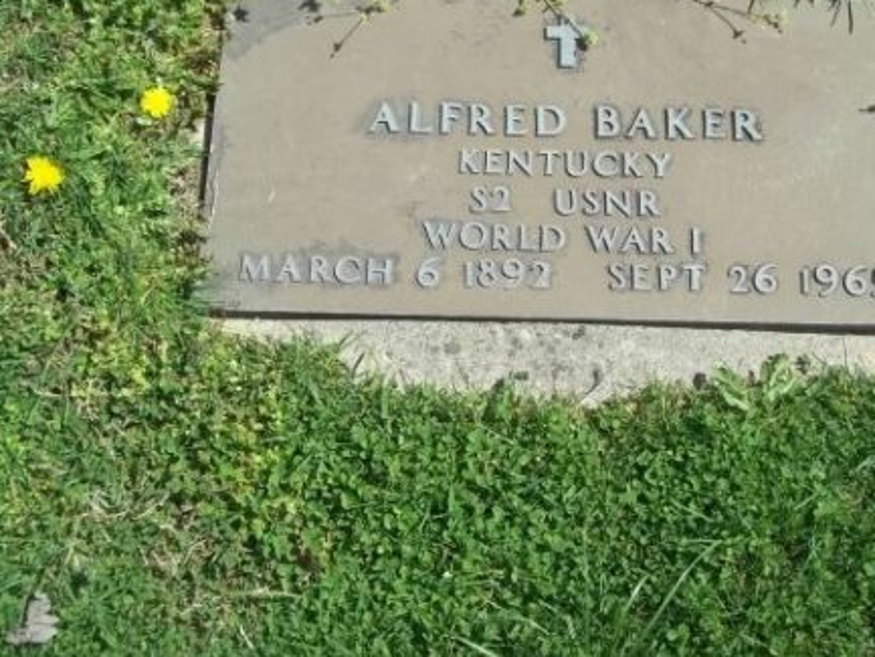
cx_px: 544
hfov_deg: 35.4
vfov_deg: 26.9
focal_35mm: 54
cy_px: 210
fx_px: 1365
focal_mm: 7.1
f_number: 9.9
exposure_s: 1/100
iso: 64
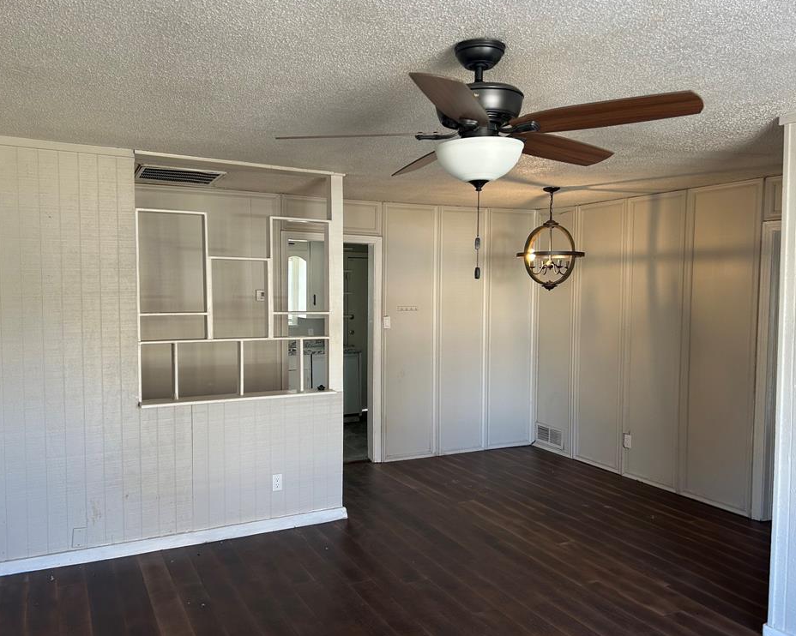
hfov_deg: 62.2
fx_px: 660
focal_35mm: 28
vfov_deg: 51.5
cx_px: 376
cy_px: 323
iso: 80
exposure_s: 1/60
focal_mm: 5.7
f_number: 1.5
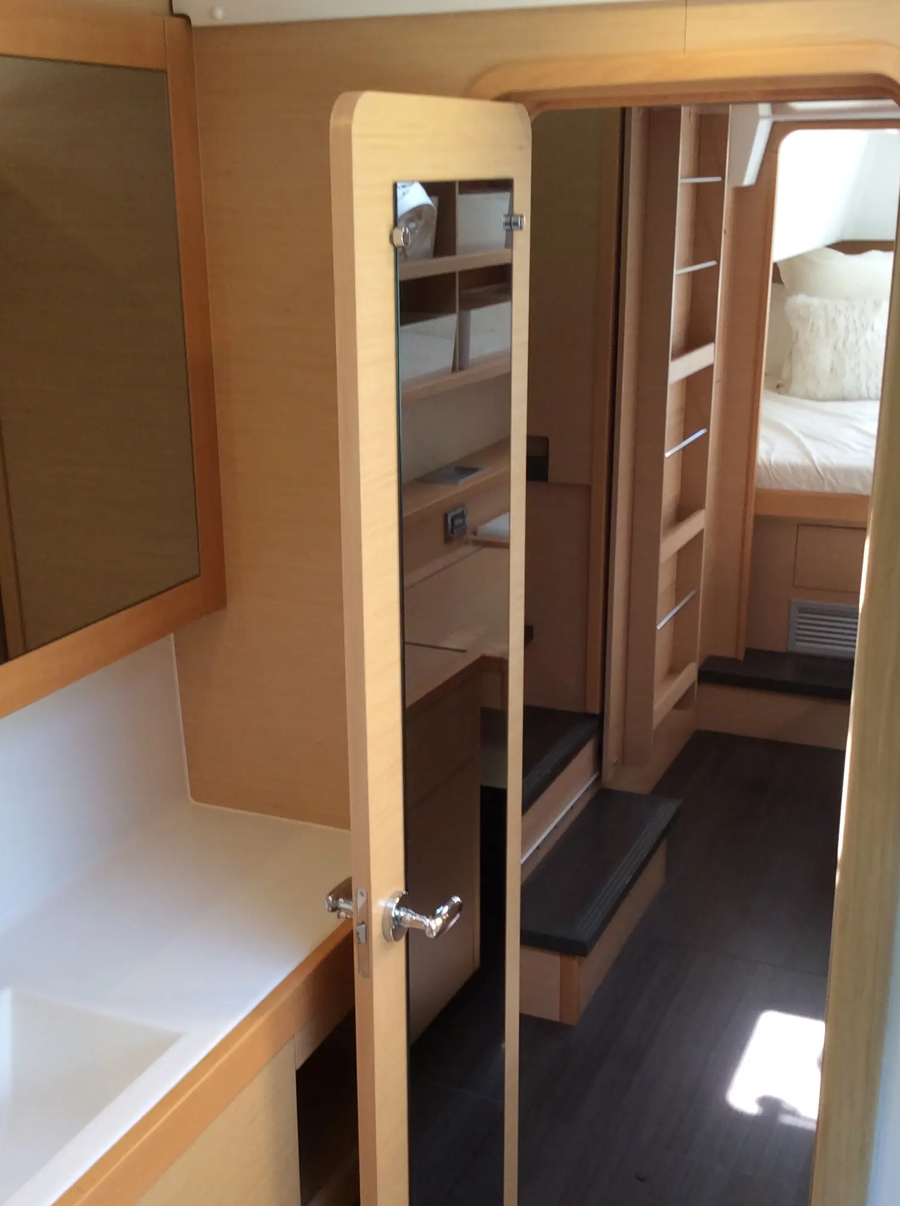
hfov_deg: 34.3
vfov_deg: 44.8
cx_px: 423
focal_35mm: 42
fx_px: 1460
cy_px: 677
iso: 50
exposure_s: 1/24
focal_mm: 3.3
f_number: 2.4
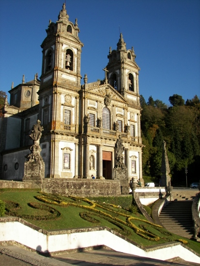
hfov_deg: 39.7
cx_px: 100
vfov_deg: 51.3
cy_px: 133
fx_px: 277
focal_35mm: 36
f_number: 2.8
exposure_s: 1/800
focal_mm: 6
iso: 50
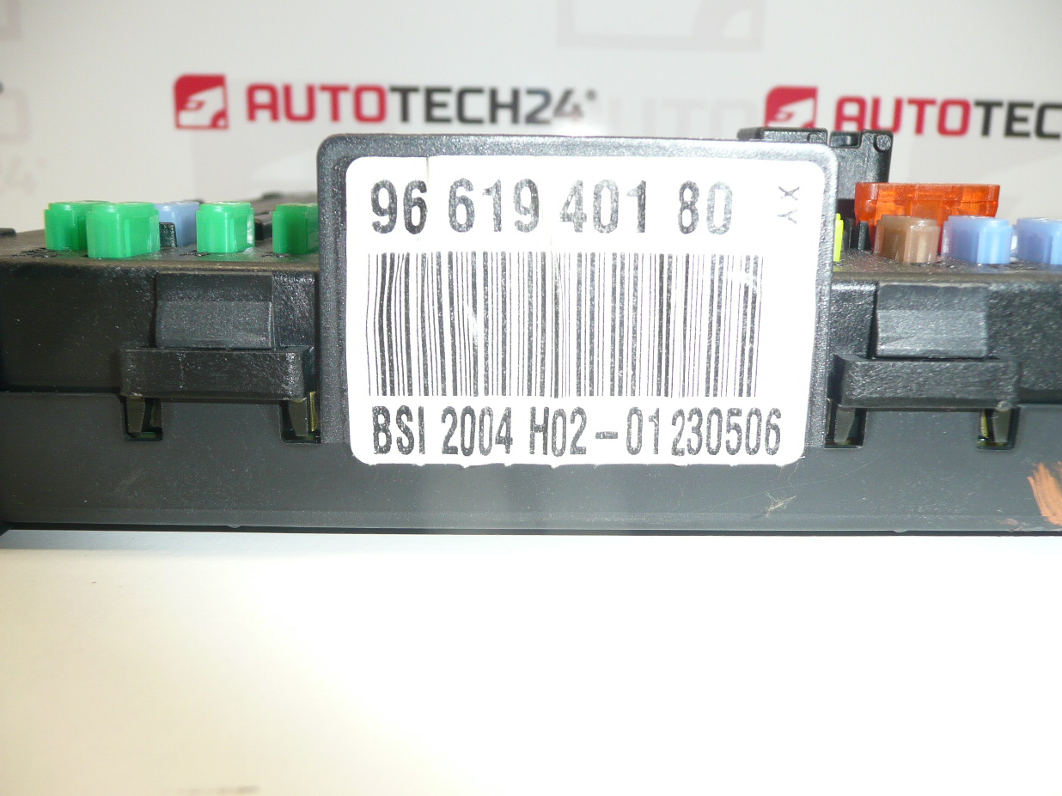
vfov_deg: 48.2
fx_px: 890
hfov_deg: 61.7
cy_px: 400
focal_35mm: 29
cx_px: 536
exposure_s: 1/50
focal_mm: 4.6
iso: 100
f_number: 3.3
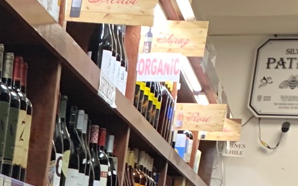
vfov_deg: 10.0
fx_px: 974
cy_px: 382
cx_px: -183
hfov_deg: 15.6
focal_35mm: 120
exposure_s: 1/60
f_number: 1.8
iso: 125
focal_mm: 4.25
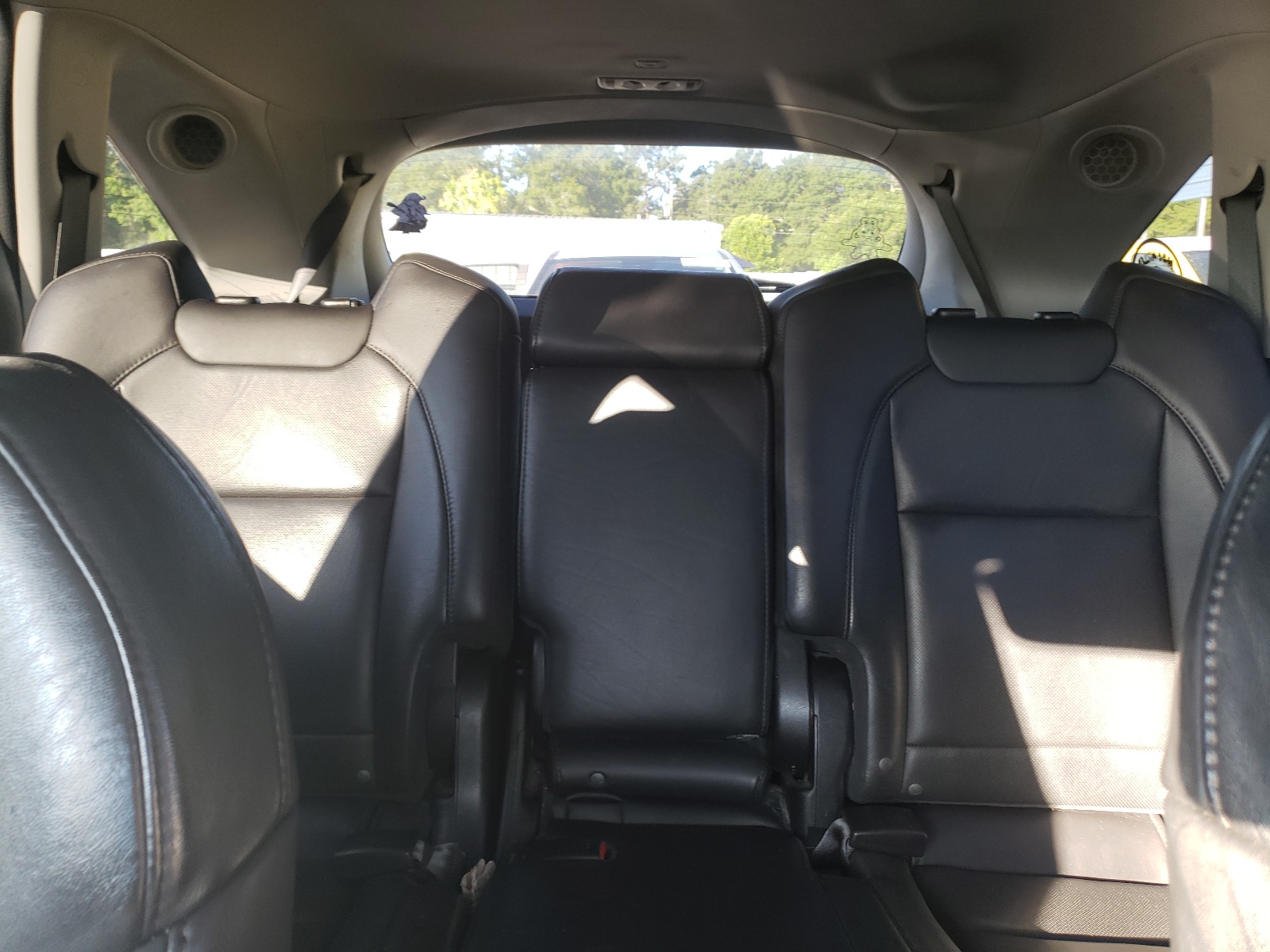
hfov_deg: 67.3
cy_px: 476
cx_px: 635
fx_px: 954
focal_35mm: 26
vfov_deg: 53.1
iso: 61
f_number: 1.5
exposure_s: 1/60.2
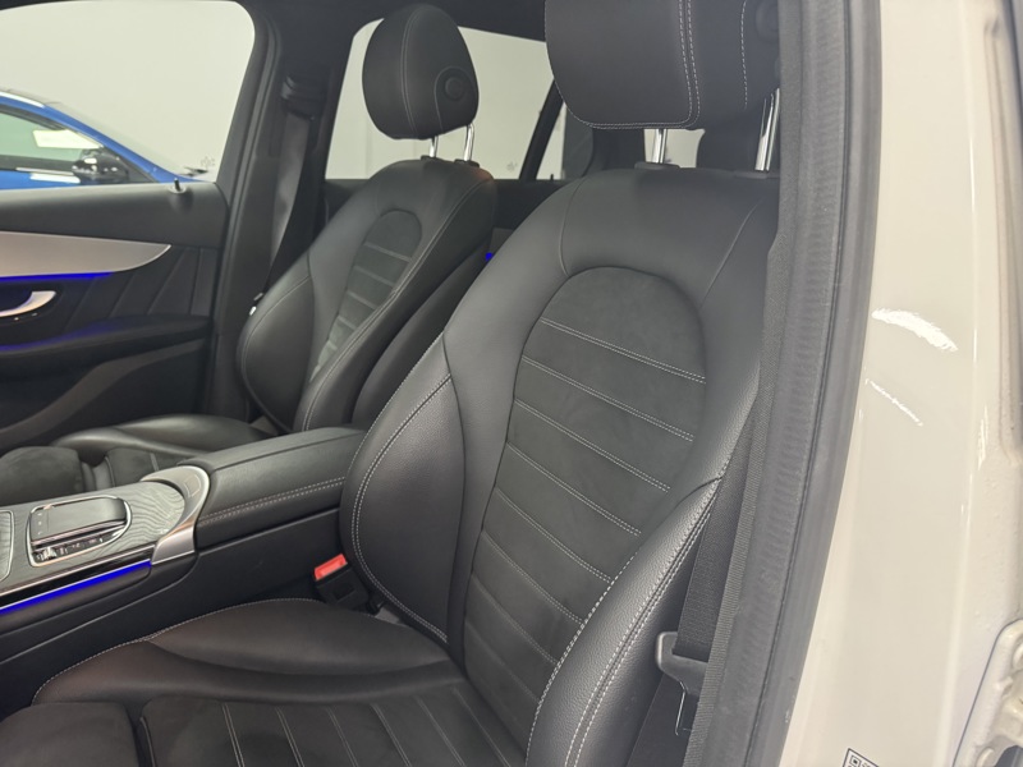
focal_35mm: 24
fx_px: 709
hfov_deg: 71.6
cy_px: 384
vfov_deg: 56.8
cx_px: 512
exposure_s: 1/33
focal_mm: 6.76
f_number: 1.78
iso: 640
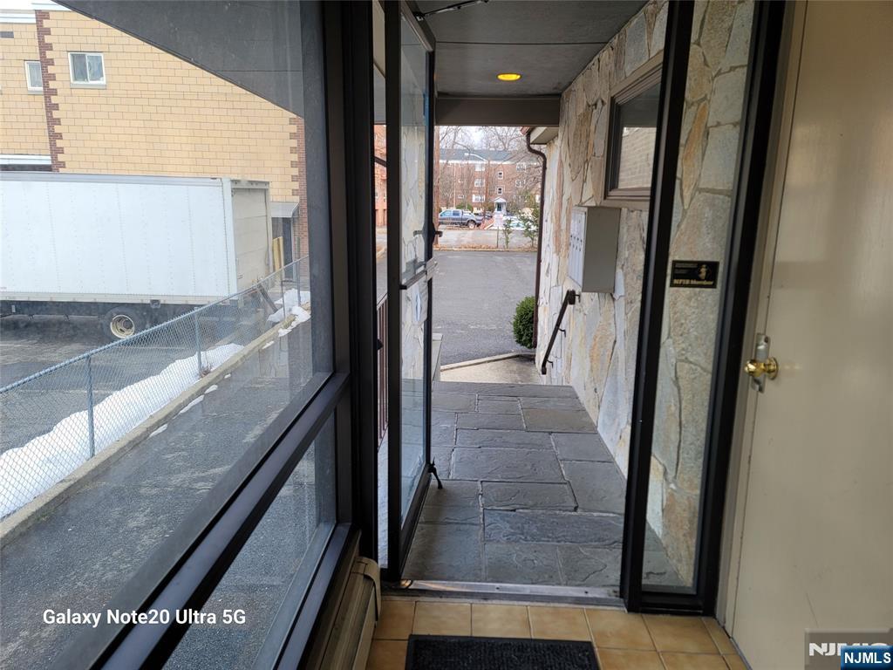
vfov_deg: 54.9
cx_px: 446
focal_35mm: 25
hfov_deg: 69.4
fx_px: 645
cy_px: 335
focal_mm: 7
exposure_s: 1/120
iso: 20
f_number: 1.8
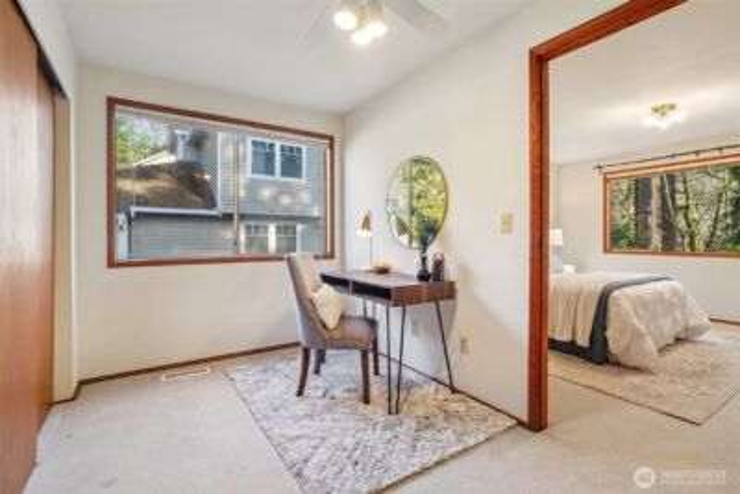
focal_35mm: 16
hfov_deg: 96.7
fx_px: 329
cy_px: 247
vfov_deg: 73.8
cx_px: 370
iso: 1600
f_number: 8
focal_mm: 16
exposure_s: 1/80
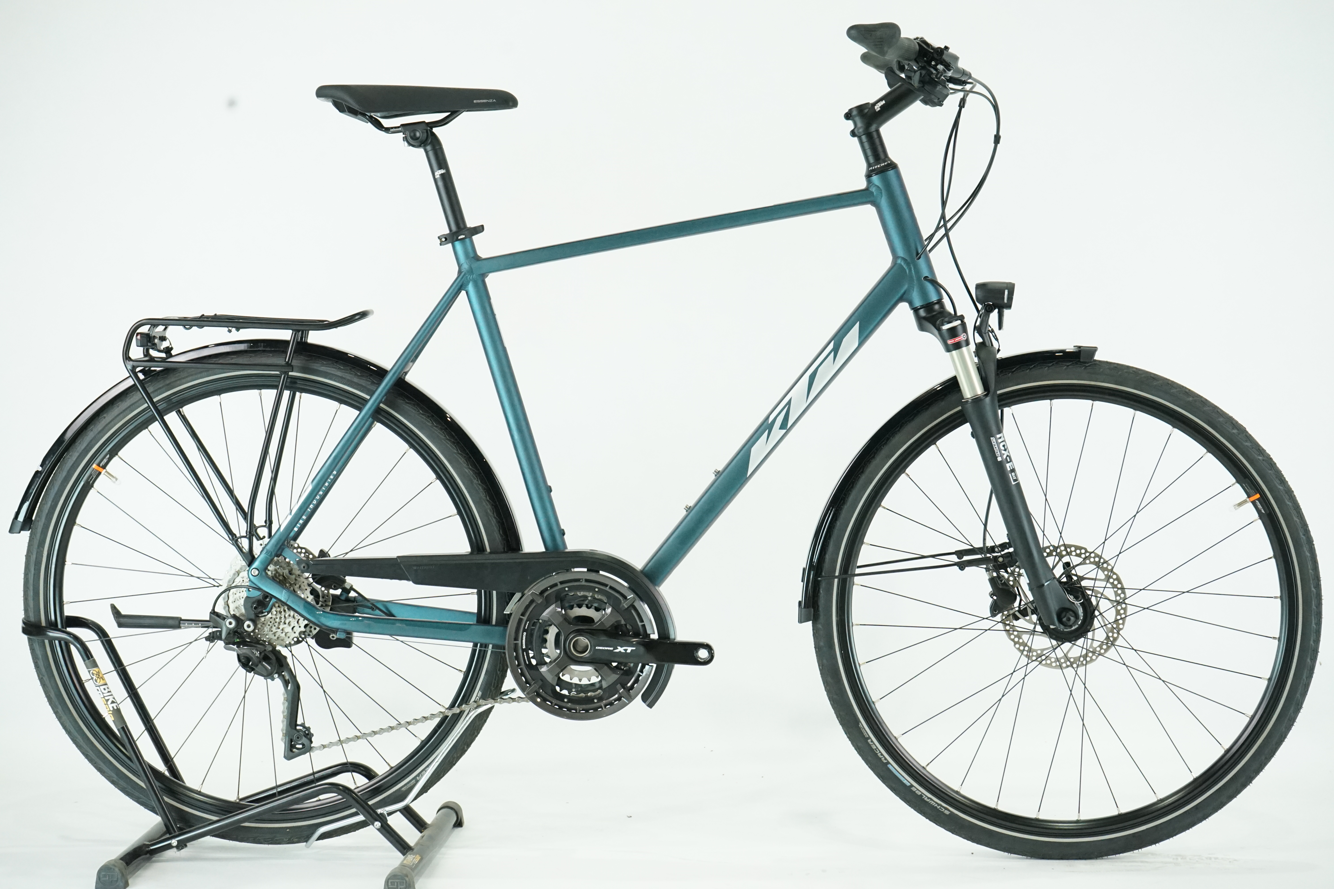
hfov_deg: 30.1
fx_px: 2483
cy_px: 444
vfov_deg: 20.3
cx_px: 667
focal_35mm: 67
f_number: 8
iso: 4000
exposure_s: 1/200
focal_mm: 67
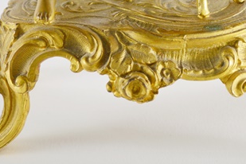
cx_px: 160
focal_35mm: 134
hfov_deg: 15.3
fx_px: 916
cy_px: 12
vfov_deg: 10.2
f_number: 5.6
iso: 360
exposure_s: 1/125
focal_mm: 46
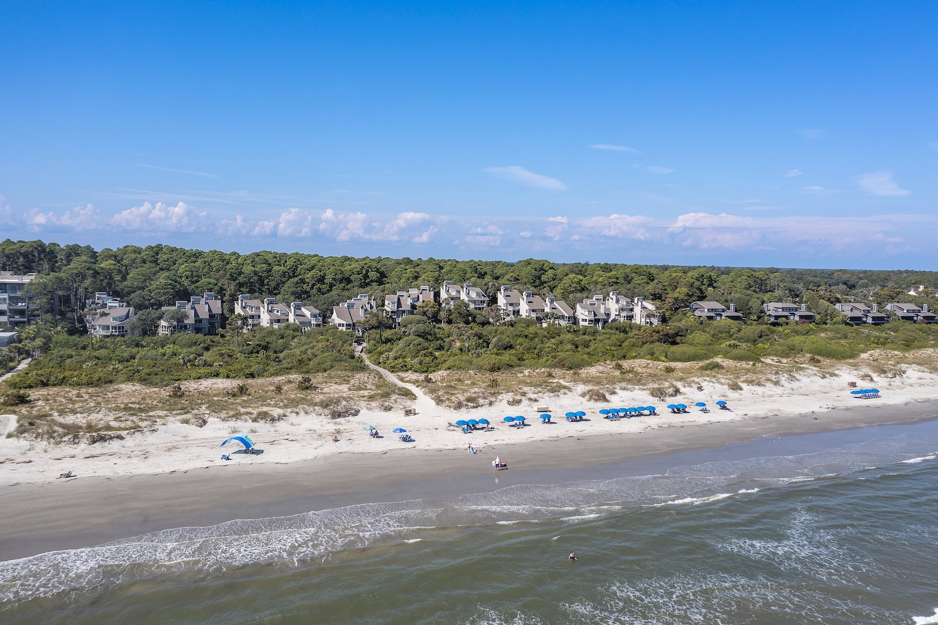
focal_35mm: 28
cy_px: 312
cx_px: 469
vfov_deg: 46.4
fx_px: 729
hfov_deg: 65.5
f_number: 5.6
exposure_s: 1/500
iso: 100
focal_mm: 10.26
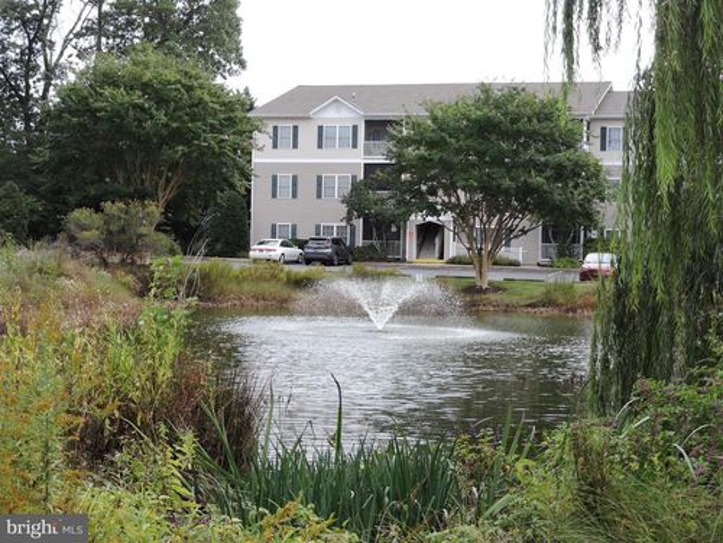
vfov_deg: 22.6
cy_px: 272
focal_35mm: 65
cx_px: 362
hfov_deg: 29.8
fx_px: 1358
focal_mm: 11.6
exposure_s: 1/320
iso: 100
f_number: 4.2
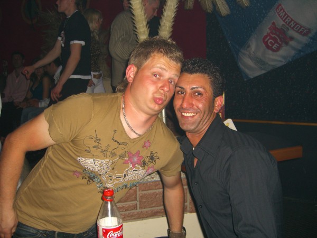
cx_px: 158
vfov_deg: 37.7
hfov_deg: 49.0
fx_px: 348
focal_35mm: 38
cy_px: 119
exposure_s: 1/60
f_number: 2.8
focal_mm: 7.9
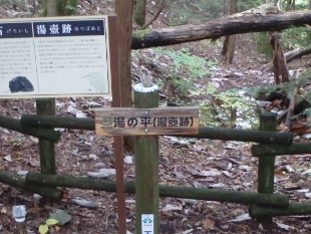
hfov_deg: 29.2
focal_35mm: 66
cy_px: 102
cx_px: 114
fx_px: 593
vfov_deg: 22.3
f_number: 4.2
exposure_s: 1/15
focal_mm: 5.7
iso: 800
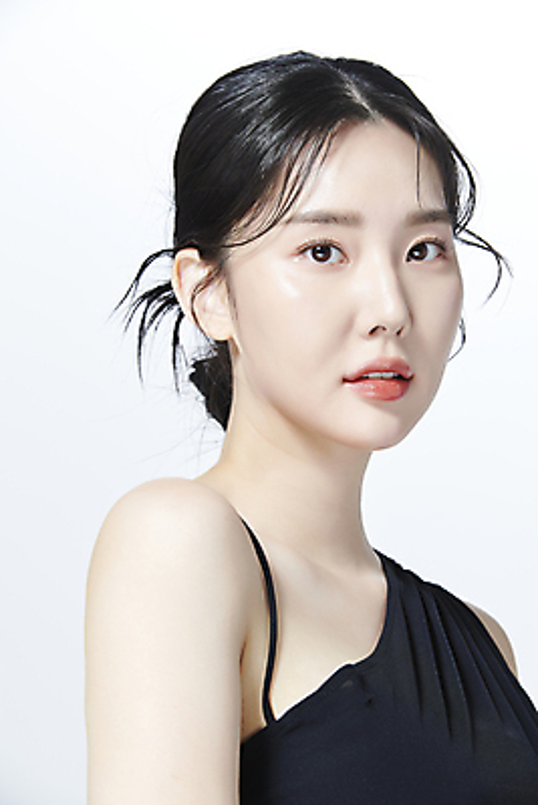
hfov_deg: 8.1
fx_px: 3807
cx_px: 269
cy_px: 402
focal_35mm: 170
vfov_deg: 12.1
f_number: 11
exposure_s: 1/125
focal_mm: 170
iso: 64
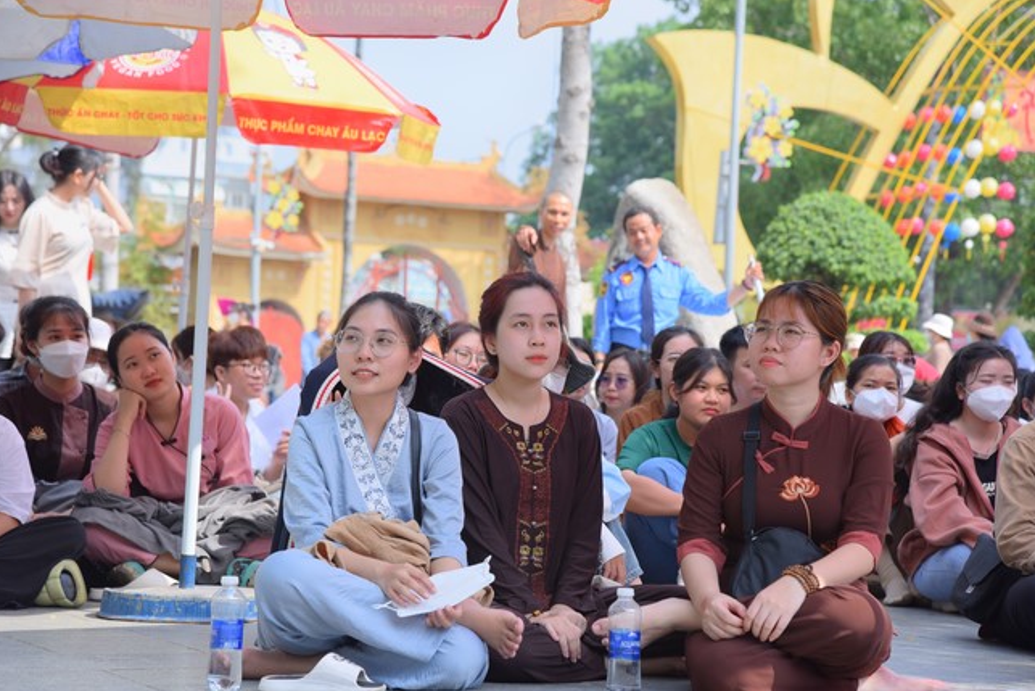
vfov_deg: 13.8
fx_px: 2847
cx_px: 515
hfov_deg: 20.6
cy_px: 346
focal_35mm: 99
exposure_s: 1/200
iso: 100
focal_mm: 98
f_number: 7.1
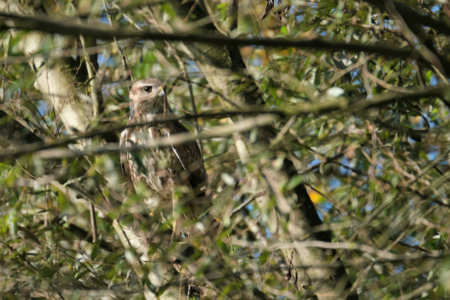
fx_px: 10499
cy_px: 150
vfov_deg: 1.6
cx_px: 225
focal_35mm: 840
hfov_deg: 2.5
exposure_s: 1/500
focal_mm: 560
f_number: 8
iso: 640
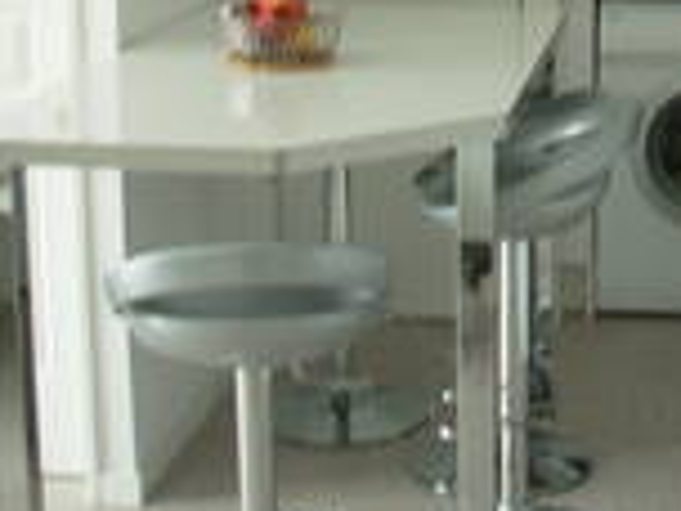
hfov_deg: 21.3
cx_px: 618
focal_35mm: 90
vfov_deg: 16.0
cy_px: -49
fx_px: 1771
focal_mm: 6.3
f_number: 2.9
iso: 50
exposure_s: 1/69.8
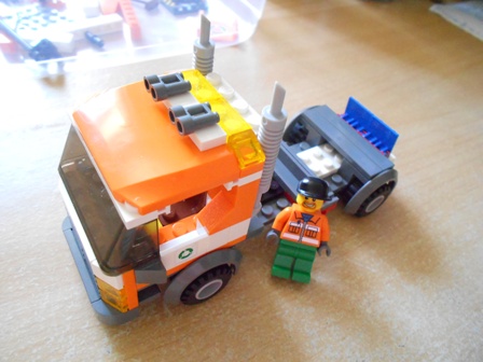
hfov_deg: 67.3
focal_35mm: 26
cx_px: 242
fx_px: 363
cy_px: 181
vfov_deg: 53.1
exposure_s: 1/25
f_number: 3.2
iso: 800
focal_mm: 4.6
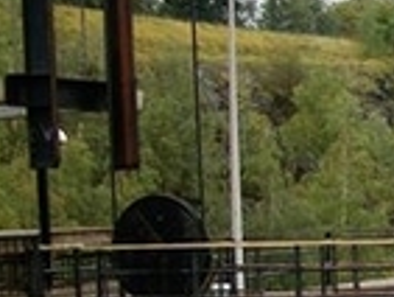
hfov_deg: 13.1
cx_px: 699
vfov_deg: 10.7
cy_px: 392
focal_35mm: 136
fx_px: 1549
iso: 80
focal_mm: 5.7
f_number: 2.9
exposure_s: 1/160
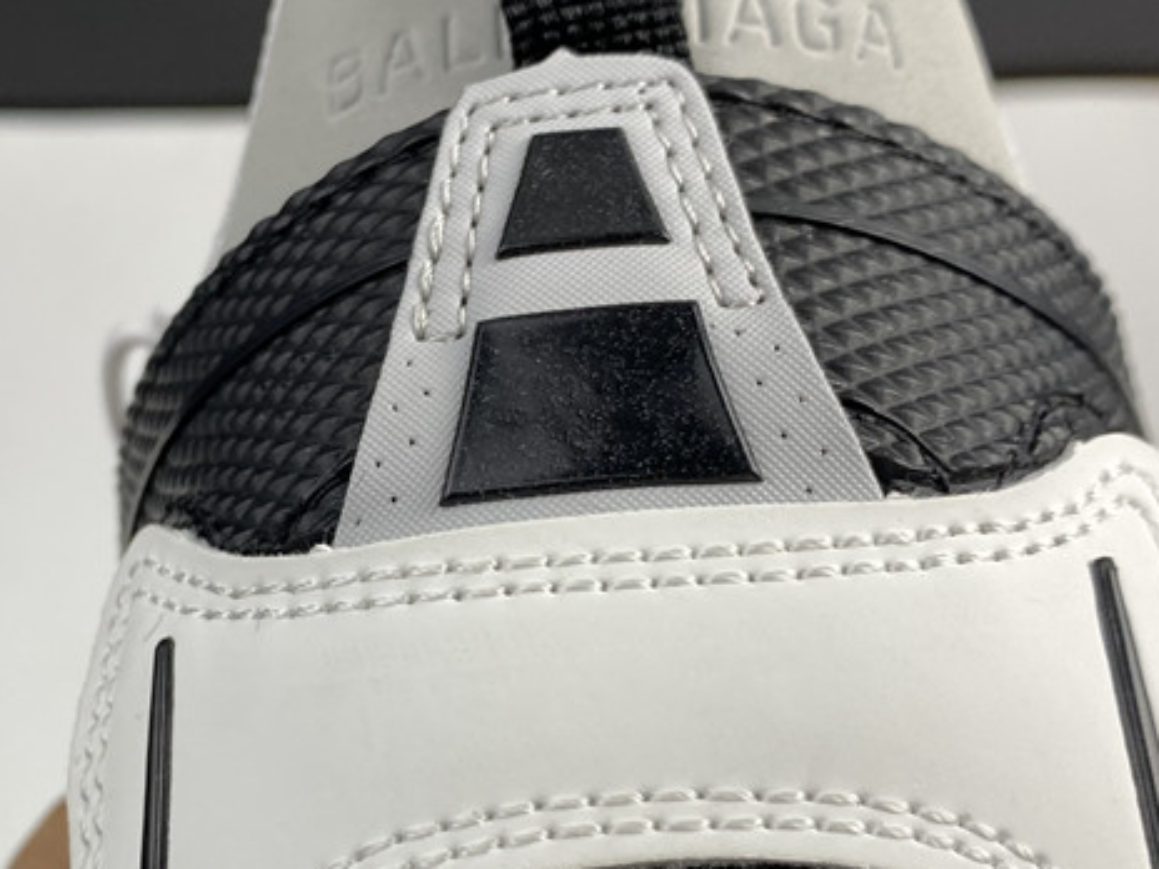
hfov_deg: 34.0
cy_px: 579
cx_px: 365
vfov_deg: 26.0
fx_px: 1875
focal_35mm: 56
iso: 40
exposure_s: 1/100
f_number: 1.8
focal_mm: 4.25
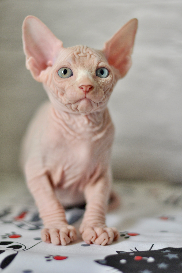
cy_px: 136
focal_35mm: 75
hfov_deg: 18.1
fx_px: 570
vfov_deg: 27.0
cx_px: 91
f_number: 1.8
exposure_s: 1/640
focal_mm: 50
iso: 500
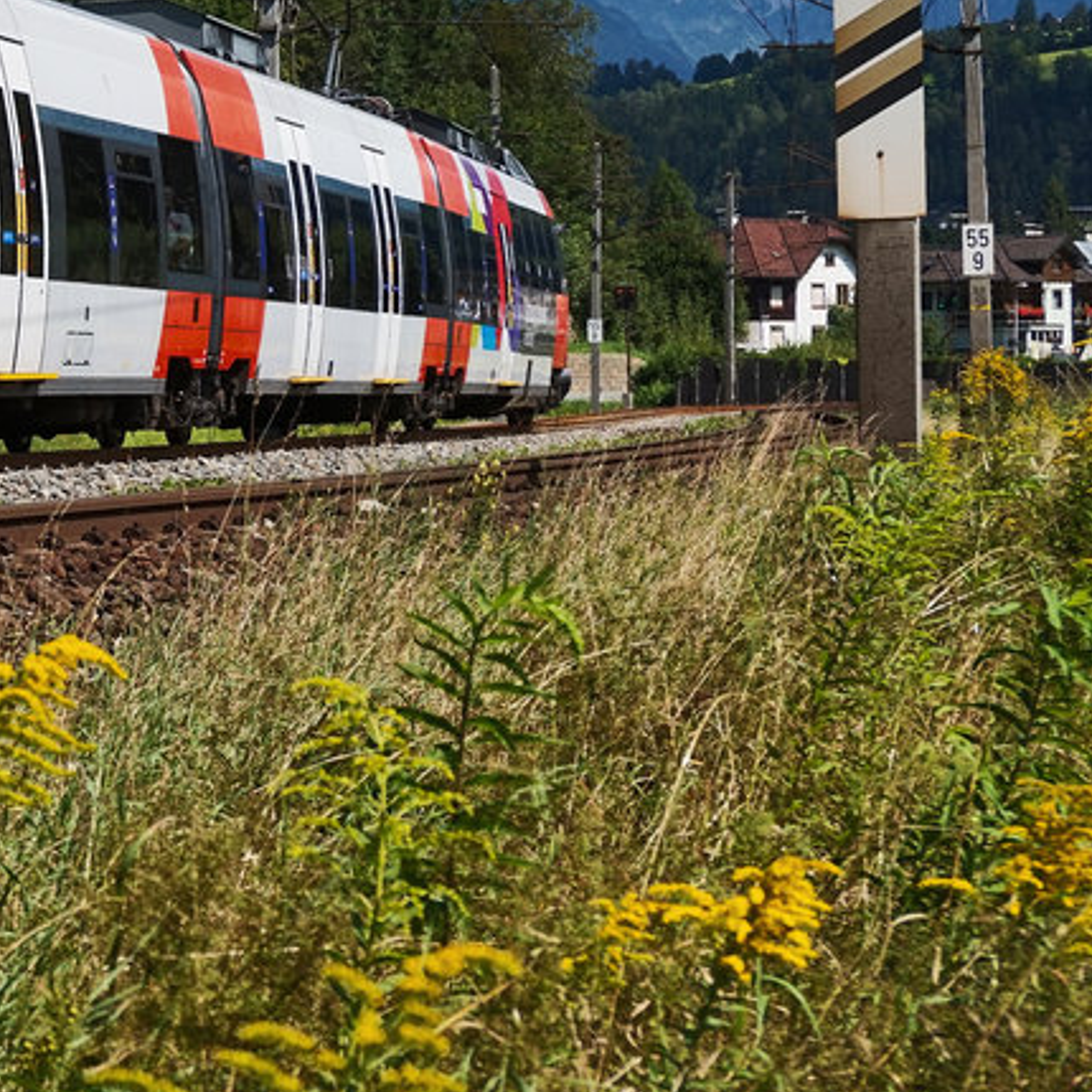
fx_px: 4319
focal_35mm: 121
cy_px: 315
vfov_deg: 14.4
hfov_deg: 13.8
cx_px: -411
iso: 400
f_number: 8
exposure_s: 1/1600
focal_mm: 34
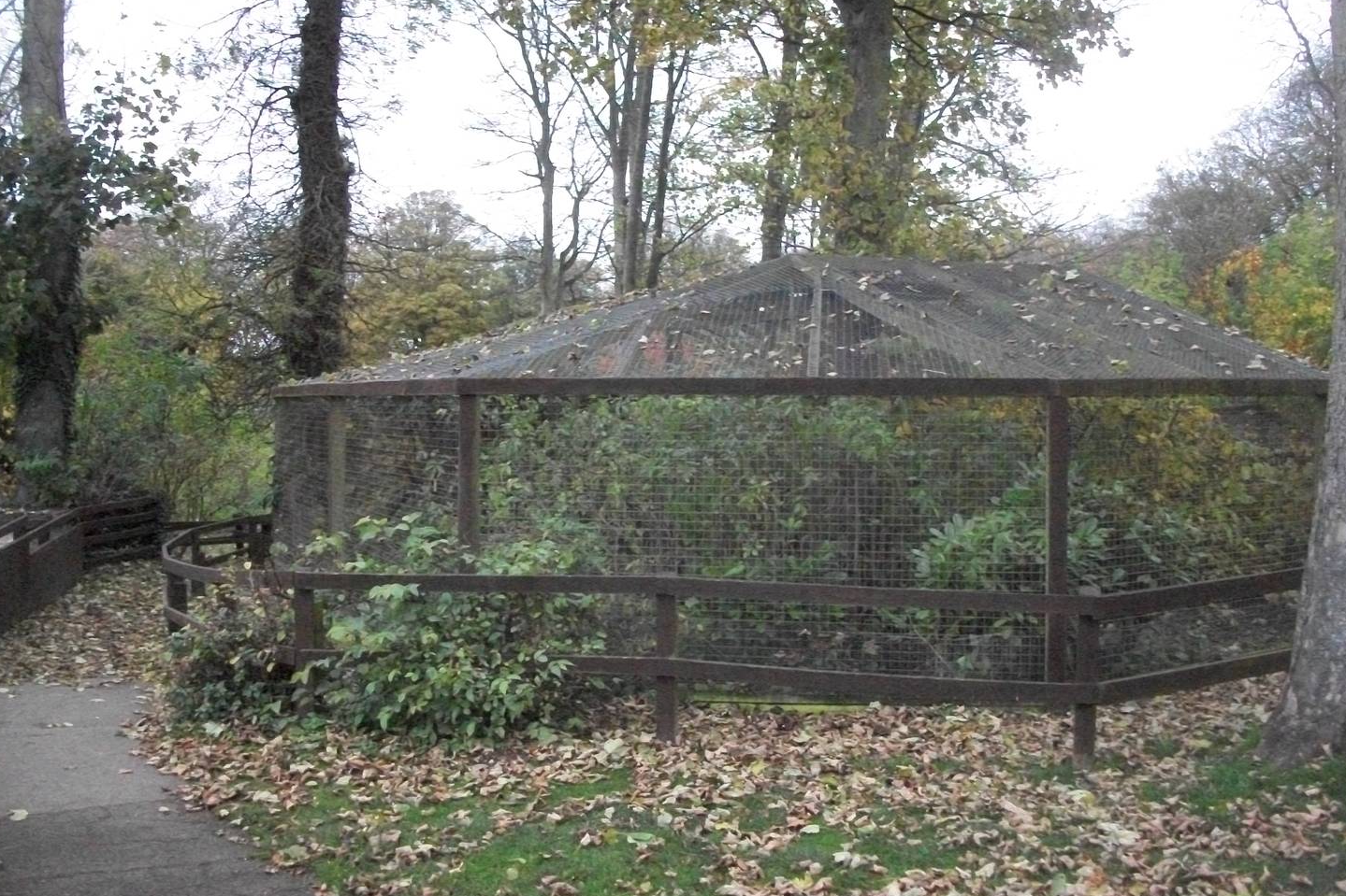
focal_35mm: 37
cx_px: 634
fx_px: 1383
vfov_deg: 35.9
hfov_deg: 51.9
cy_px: 387
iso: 800
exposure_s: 1/500
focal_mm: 5.7
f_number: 2.9
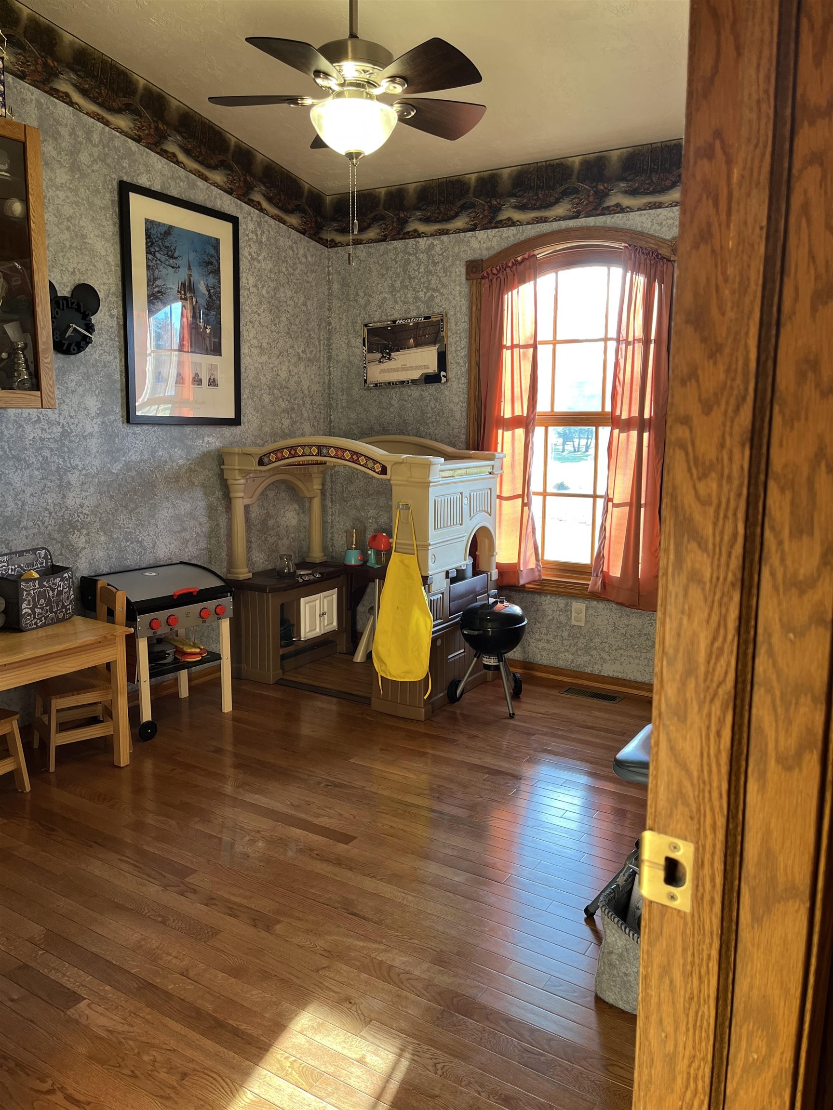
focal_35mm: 26
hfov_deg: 53.1
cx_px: 416
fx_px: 834
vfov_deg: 67.3
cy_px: 555
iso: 80
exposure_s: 1/60
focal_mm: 5.1
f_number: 1.6
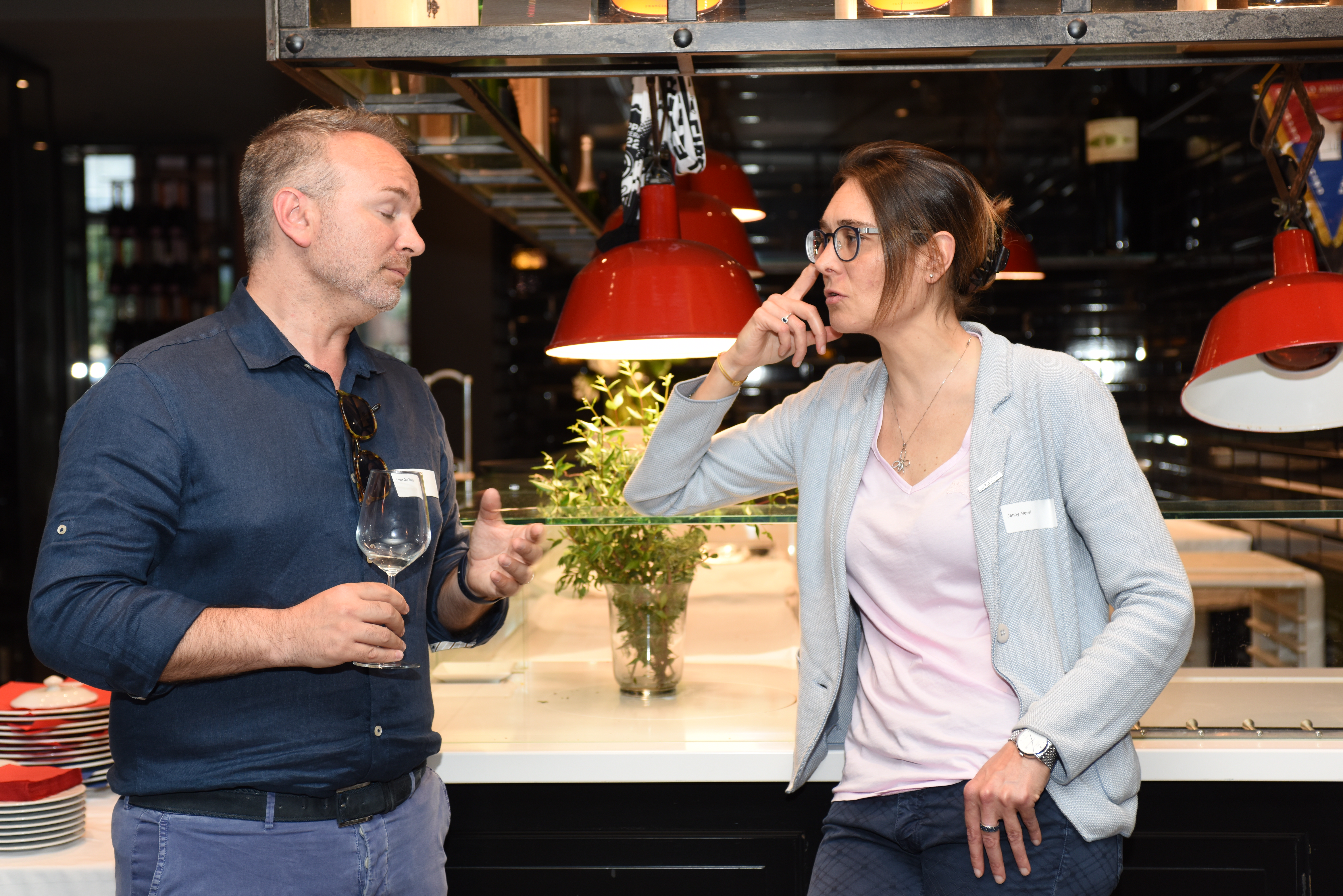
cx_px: 672
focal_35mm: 56
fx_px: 2090
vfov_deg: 24.2
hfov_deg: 35.6
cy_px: 448
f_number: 4
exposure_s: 1/80
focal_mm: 56
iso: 500
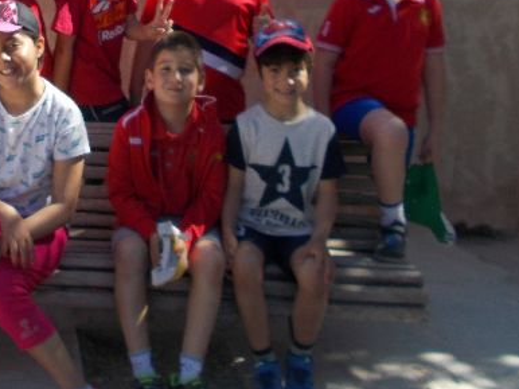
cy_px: 4
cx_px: 23
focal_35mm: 69
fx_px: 1034
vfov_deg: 20.6
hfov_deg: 26.9
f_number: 8
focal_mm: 4.6
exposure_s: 1/100
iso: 80
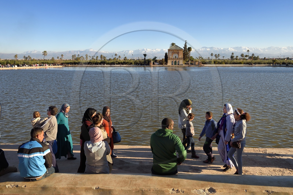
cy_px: 98
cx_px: 146
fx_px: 252
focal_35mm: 31
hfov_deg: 60.3
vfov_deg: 42.3
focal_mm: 31
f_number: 13
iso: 200
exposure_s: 1/250
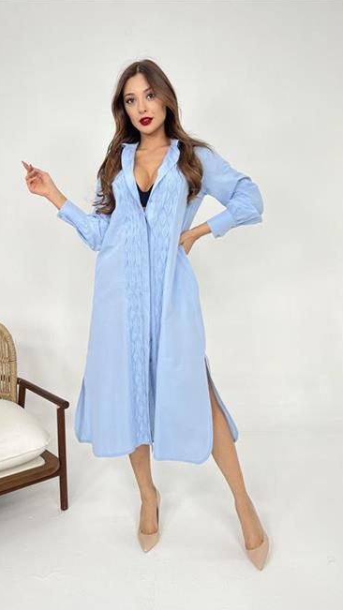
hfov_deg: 40.1
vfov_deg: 66.1
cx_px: 157
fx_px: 469
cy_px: 308
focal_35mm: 29
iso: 50
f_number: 1.5
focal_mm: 5.7
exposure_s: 1/137
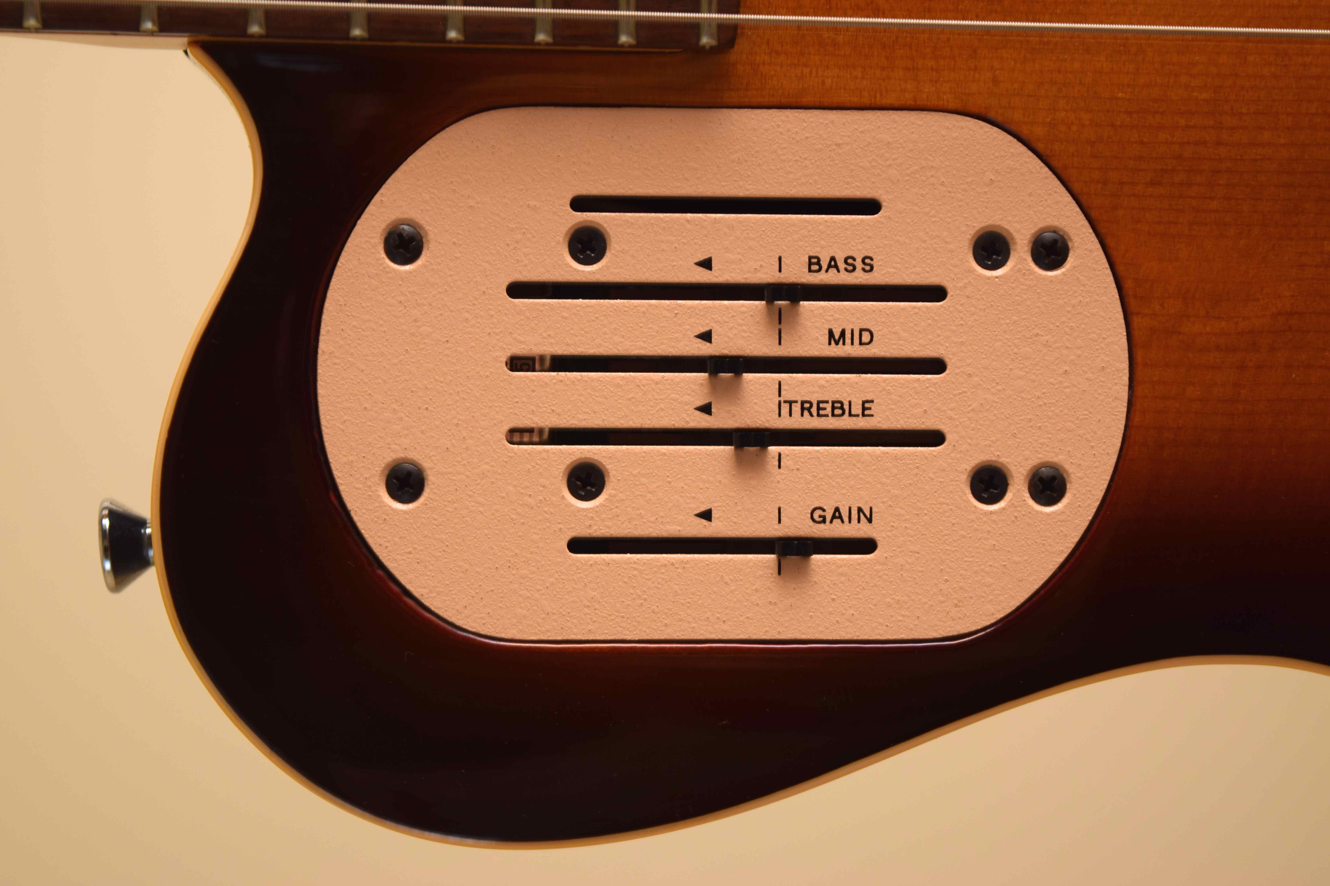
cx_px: 665
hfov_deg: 24.6
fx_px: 3048
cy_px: 443
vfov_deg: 16.6
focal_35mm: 82
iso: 100
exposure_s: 1/60
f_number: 5.6
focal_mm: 55
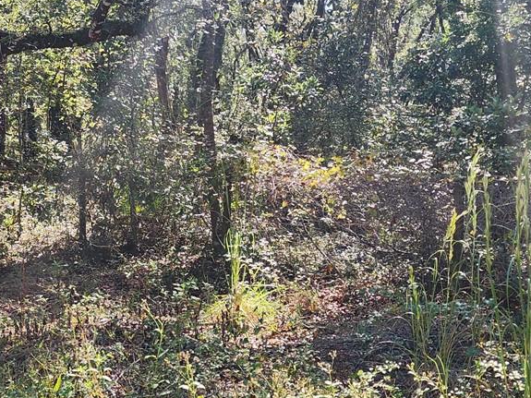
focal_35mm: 64
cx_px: 214
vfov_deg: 22.9
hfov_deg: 30.2
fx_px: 982
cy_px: 149
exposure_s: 1/180
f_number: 1.8
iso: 20
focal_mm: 6.4
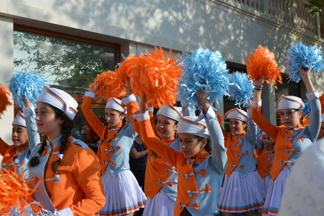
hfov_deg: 41.1
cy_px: 108
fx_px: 432
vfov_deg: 28.1
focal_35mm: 48
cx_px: 162
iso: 100
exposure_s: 1/250
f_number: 8
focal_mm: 32
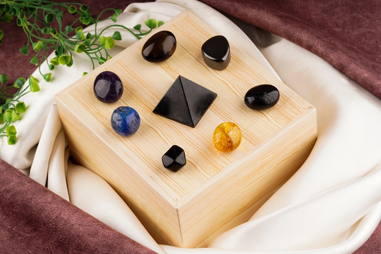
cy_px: 127
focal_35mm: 90
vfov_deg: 15.2
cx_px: 190
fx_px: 952
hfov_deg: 22.6
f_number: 16
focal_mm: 90
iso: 125
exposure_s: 1/160
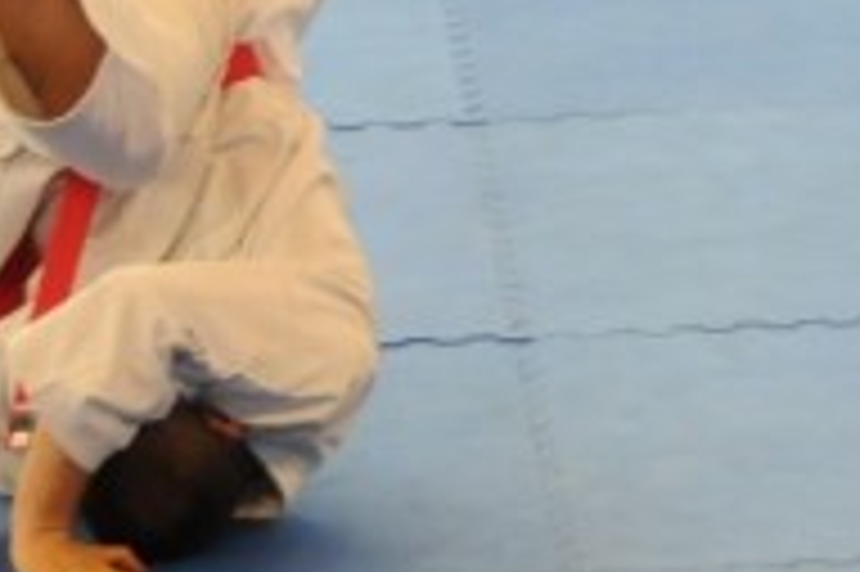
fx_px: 19190
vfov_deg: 1.7
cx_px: 1995
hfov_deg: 2.6
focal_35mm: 804
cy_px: -716
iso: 800
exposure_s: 1/800
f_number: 2.8
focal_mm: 100
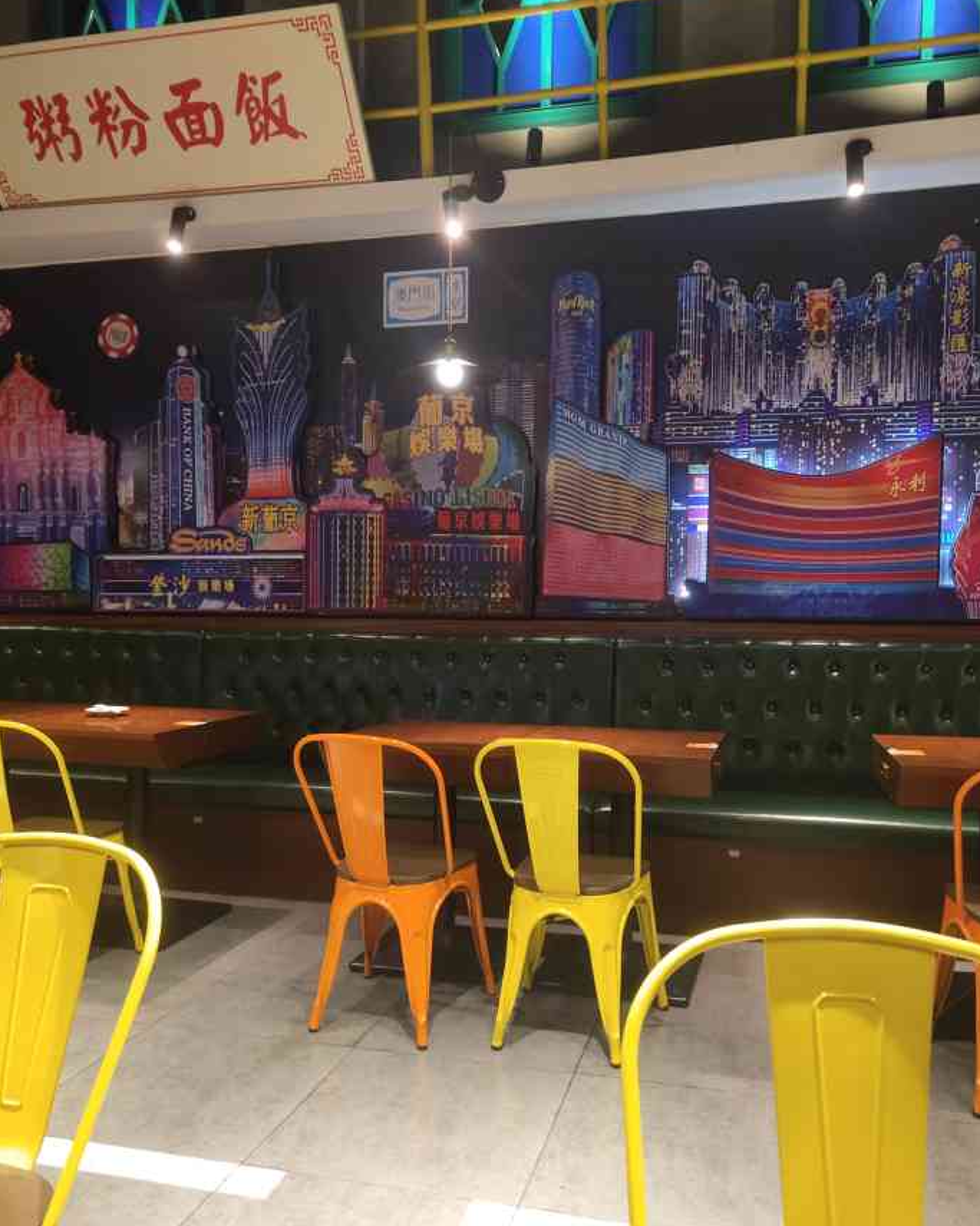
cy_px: 657
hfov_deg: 45.8
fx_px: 1160
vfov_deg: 55.6
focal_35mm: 32
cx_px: 499
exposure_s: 1/50
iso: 423
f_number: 1.79
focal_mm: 4.35
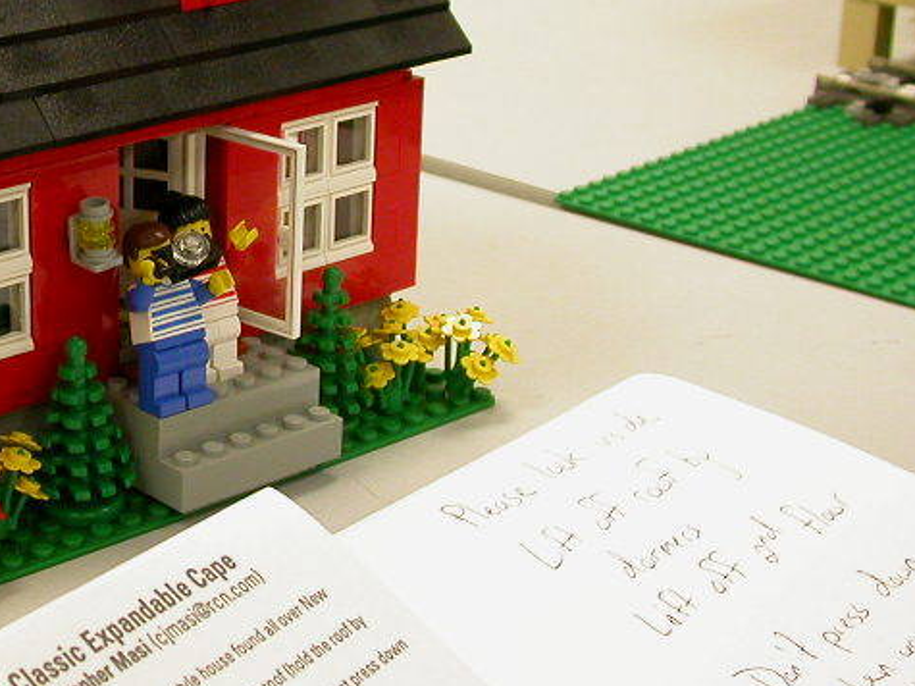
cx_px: -6
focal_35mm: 82
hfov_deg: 22.9
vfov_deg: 17.9
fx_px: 2167
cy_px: 170
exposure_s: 1/14.5
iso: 100
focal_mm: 7.85
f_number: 2.6
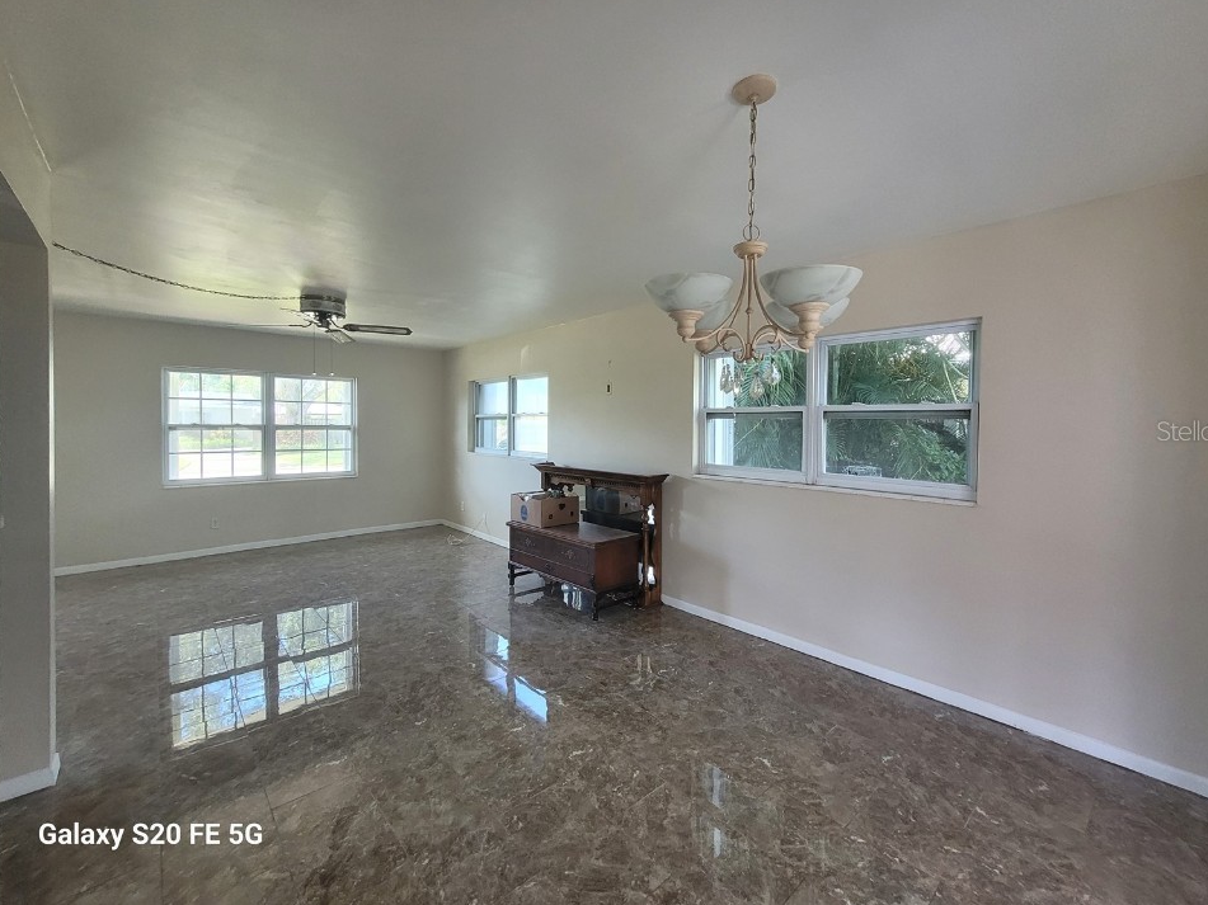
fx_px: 488
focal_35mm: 14
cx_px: 626
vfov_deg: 85.6
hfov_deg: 102.0
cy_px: 430
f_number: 2.2
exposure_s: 1/60
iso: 125
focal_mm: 1.74
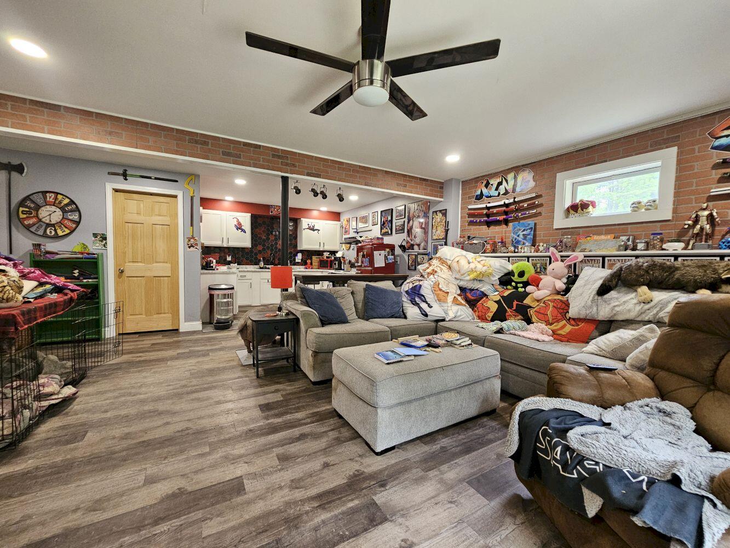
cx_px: 365
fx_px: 274
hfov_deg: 106.2
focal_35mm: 13
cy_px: 274
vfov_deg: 89.9
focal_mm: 2.2
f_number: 2.2
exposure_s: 1/40
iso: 320
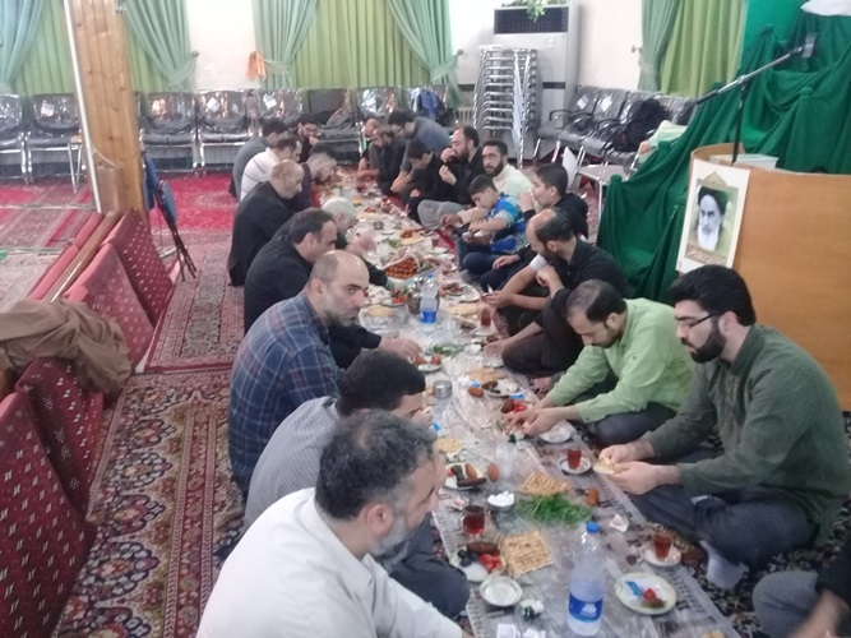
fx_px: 762
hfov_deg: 58.4
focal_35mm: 31
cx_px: 426
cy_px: 319
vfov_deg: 45.4
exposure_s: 1/17
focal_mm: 3.3
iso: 320
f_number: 2.2
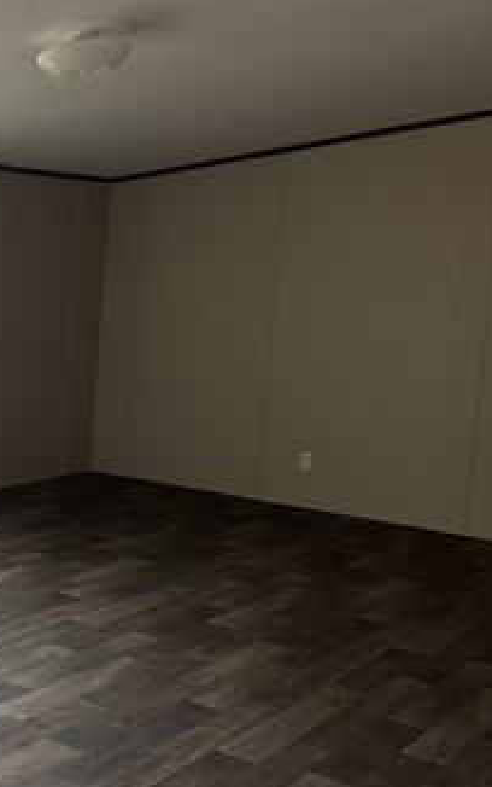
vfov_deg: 40.3
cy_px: 418
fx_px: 1072
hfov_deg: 21.9
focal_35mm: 50
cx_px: -229
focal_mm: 6.76
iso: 200
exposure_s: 1/66
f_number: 1.78
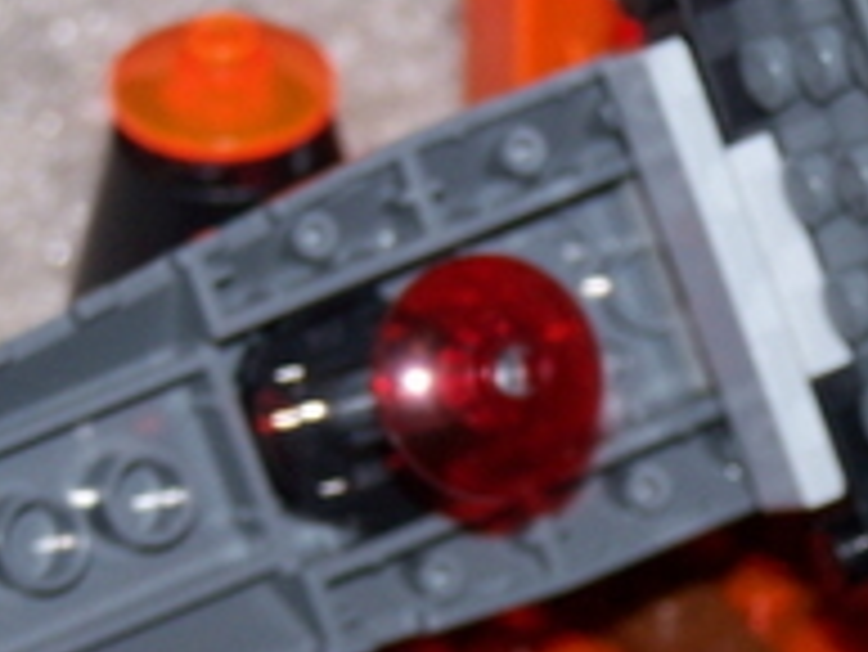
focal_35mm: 327
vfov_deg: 4.5
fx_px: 8205
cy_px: 504
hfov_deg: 6.0
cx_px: 1064
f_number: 3.2
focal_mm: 19.4
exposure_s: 1/90
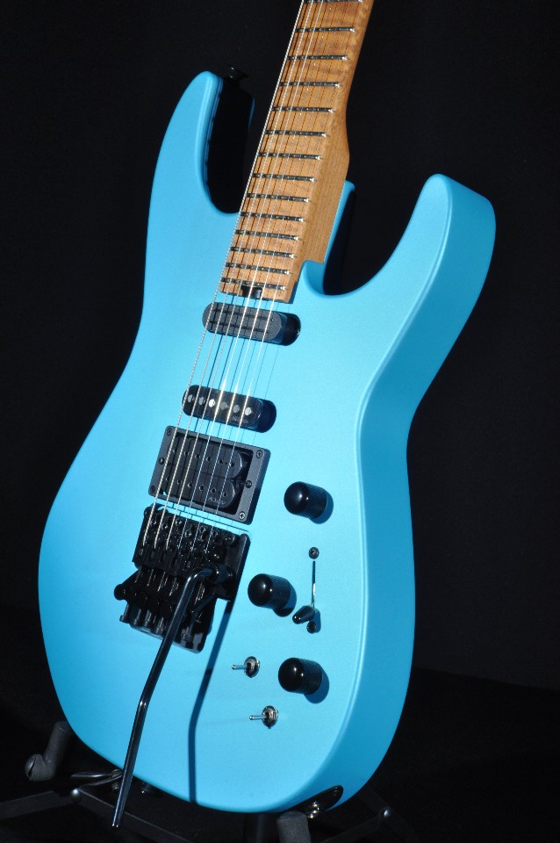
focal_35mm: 75
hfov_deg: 18.1
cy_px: 422
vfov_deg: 27.0
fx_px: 1754
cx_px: 280
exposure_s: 1/160
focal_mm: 50
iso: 800
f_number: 16
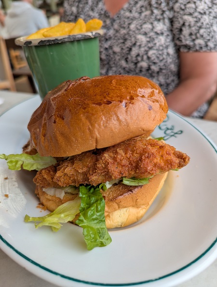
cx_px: 108
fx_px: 200
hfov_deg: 57.0
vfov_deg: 71.5
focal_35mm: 24
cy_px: 144
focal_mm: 6.81
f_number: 1.85
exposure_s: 1/376
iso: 45
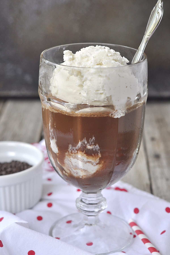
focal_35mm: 75
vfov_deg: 27.0
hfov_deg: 18.1
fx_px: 533
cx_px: 85
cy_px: 128
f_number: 5
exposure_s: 1/250
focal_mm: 50
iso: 400
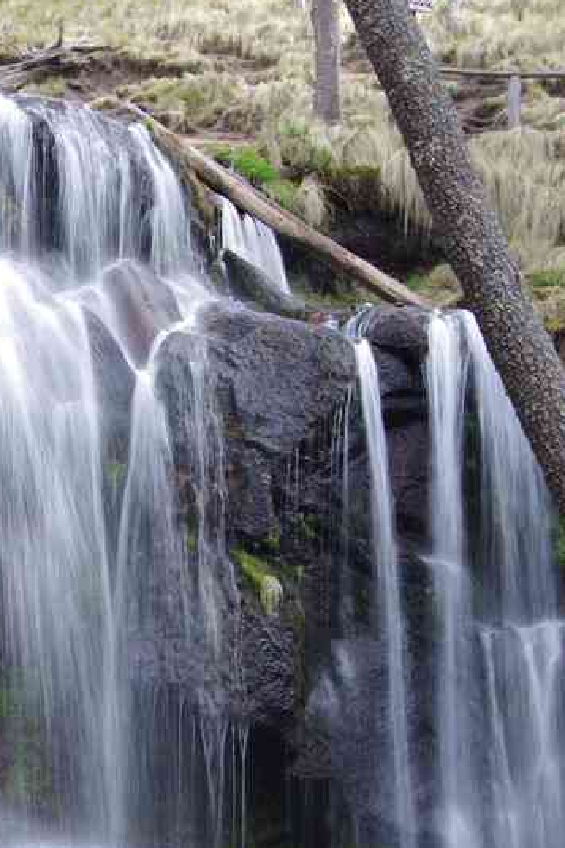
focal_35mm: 98
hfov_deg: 13.9
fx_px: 2307
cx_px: 98
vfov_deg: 20.7
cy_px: 621
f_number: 6.3
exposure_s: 1/6
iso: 100
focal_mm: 35
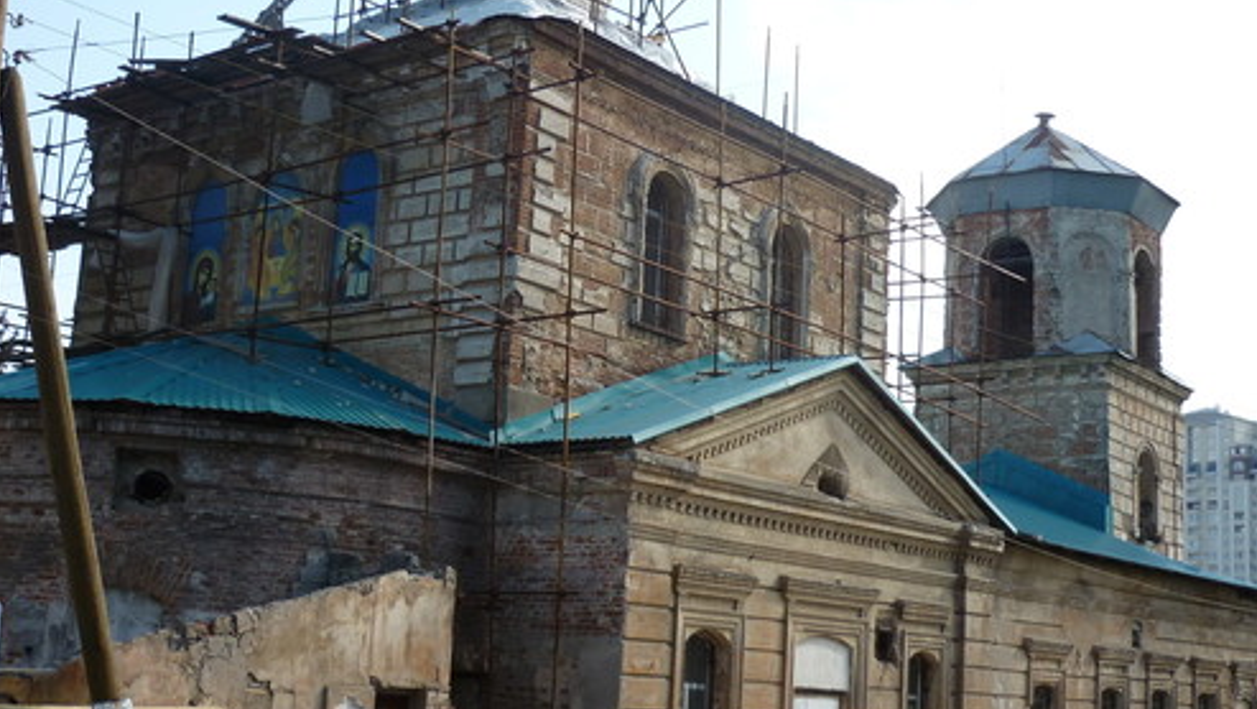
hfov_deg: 40.6
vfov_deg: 23.5
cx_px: 599
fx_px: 1701
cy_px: 328
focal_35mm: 51
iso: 80
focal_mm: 5.5
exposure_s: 1/640
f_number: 2.8
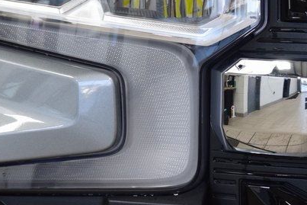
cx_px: 105
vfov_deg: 5.1
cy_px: 14
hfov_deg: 7.7
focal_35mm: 267
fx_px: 2278
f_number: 7.1
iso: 1000
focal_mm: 70
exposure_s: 1/30
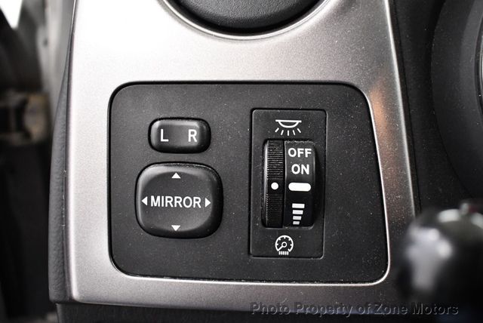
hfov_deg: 48.4
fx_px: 537
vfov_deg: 33.5
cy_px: 162
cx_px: 242
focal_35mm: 40
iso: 2200
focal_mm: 20
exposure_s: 1/125
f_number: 3.5
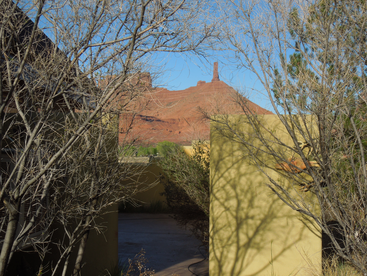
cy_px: 138
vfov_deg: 27.0
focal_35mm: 54
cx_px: 184
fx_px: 573
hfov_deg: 35.5
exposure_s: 1/1000
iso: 100
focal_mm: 9.8
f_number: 4.2
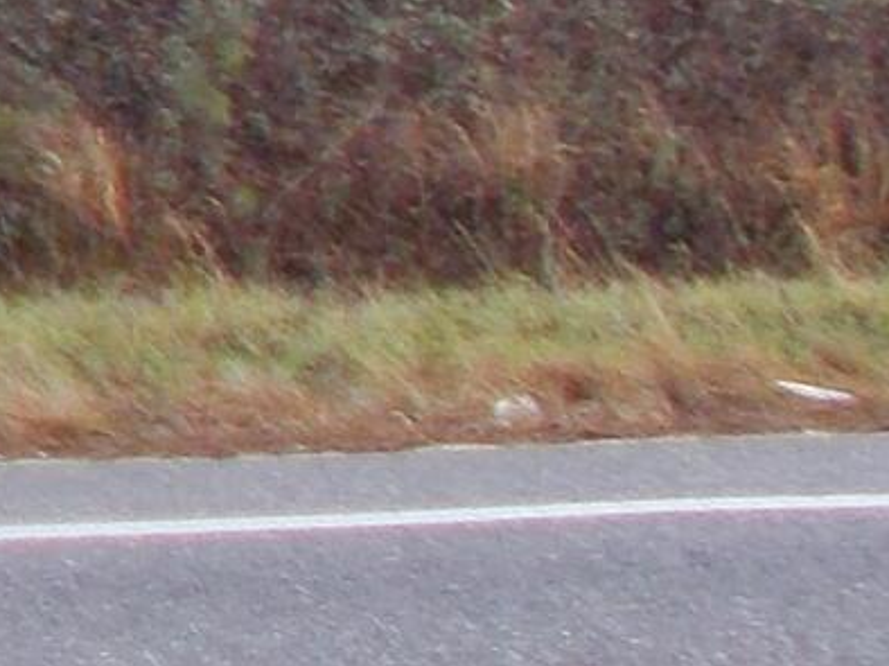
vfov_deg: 5.4
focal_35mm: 259
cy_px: -1307
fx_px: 6648
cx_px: -2439
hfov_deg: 6.4
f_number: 3.6
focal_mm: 6
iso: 80
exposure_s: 1/125
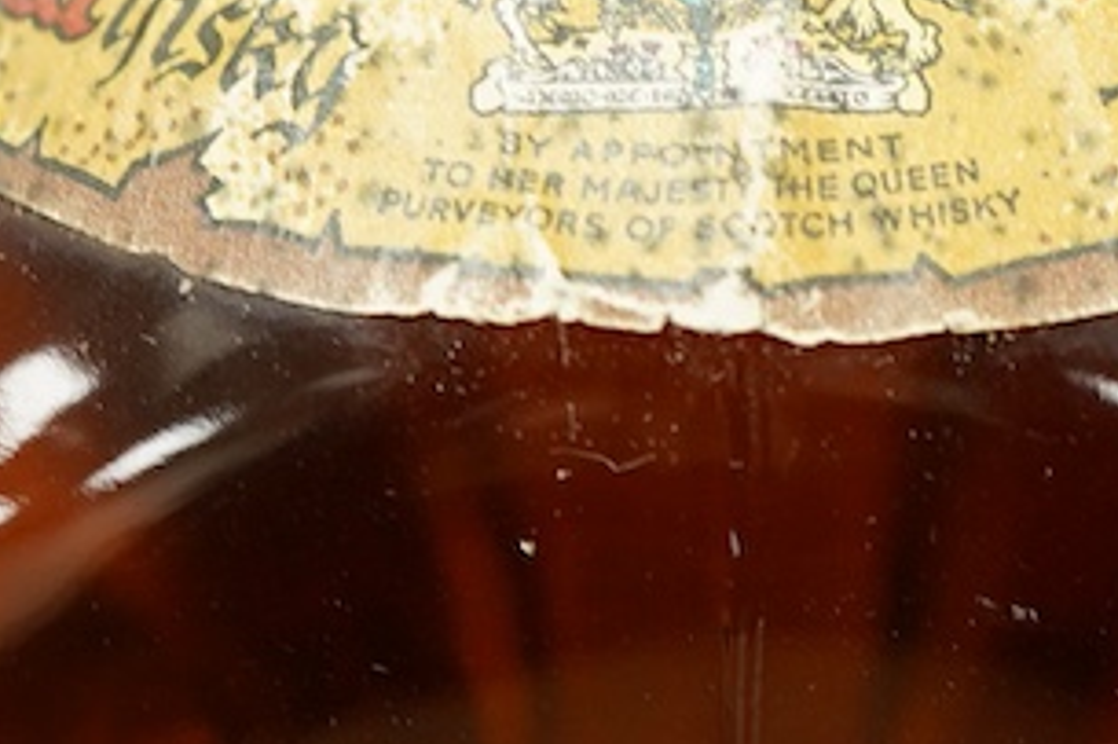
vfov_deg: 10.2
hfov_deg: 15.4
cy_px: -92
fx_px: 4128
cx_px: 649
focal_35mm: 133
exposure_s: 1/125
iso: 1250
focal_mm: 30
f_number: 4.5
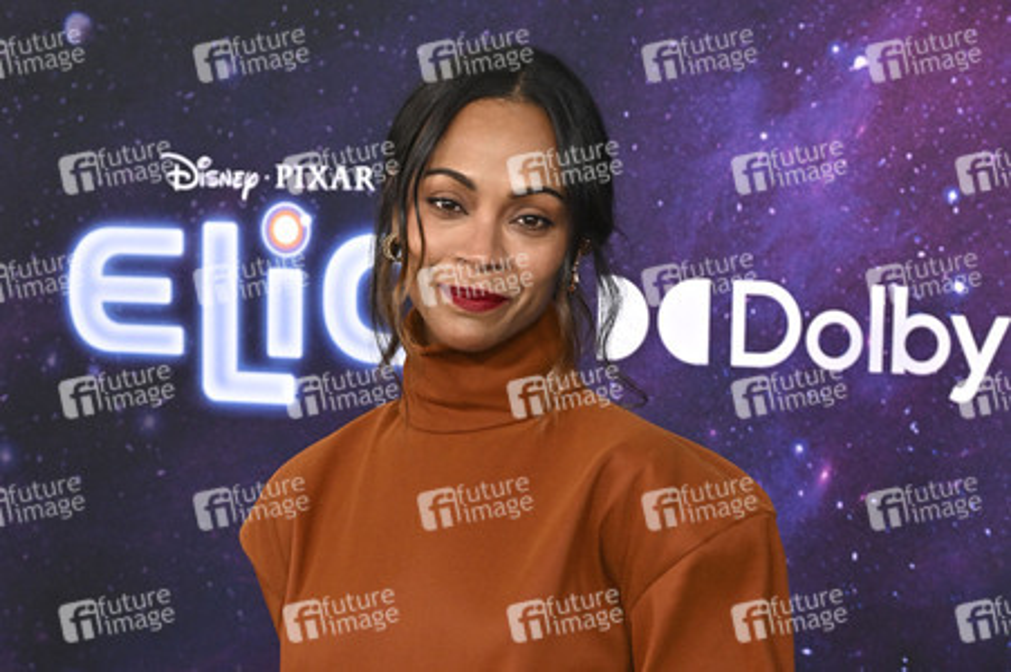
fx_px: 2049
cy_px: 336
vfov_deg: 18.6
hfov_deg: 27.7
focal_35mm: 73
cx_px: 506
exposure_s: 1/320
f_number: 5.6
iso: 1600
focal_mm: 73
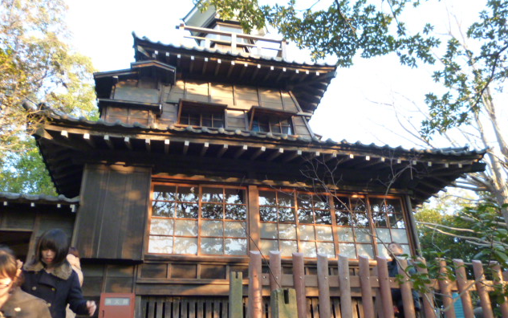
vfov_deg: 41.7
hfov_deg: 62.9
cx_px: 254
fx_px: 415
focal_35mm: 30
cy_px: 191
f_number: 3.1
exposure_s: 1/50
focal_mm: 5
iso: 400
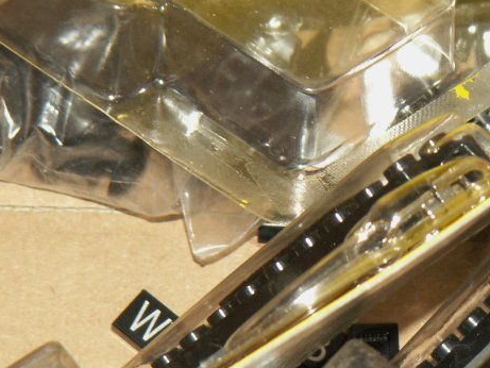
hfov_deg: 5.2
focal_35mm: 382
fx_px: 5409
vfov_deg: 3.9
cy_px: 223
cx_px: 500
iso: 160
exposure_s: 1/60
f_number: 4
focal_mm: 28.14
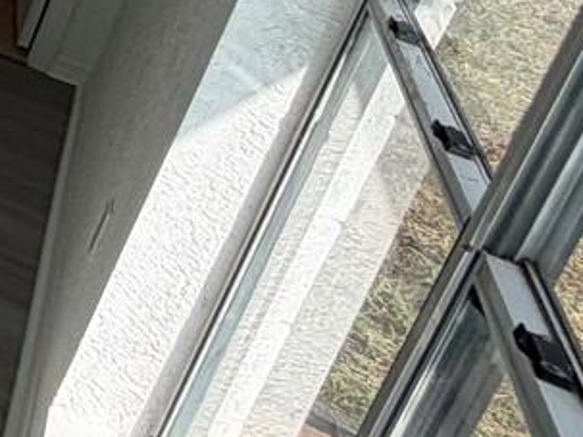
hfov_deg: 15.0
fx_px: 1246
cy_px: -270
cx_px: -824
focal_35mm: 74
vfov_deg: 17.3
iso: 50
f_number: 2.2
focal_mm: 2.22
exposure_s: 1/502
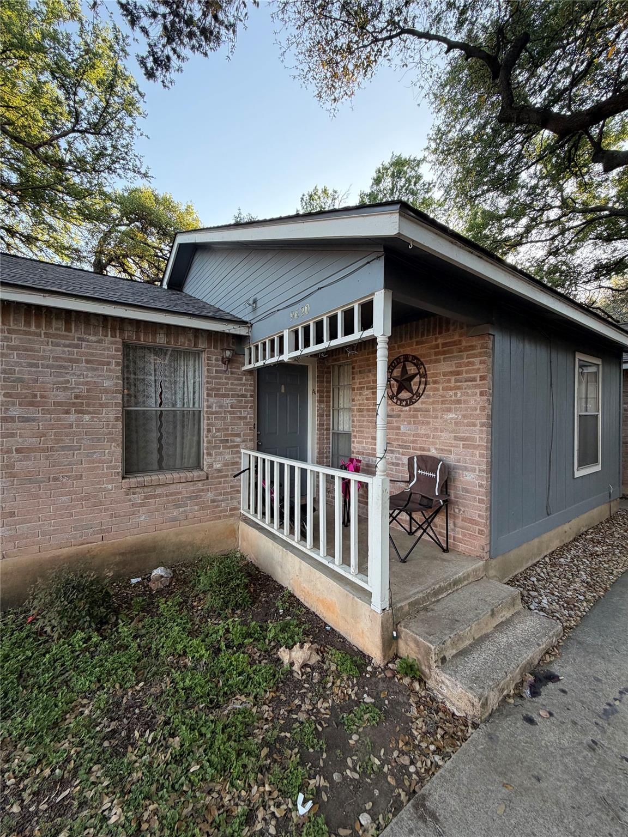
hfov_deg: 85.7
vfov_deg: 102.1
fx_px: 339
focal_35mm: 14
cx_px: 314
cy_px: 418
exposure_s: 1/130
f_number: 2.2
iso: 64
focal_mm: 2.22
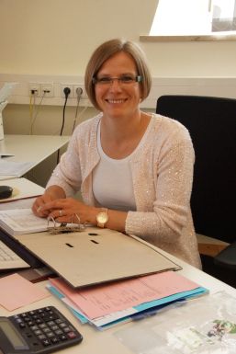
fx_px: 516
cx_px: 118
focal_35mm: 52
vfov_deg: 37.8
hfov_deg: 25.8
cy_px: 177
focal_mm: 35
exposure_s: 1/60
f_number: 14
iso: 1600
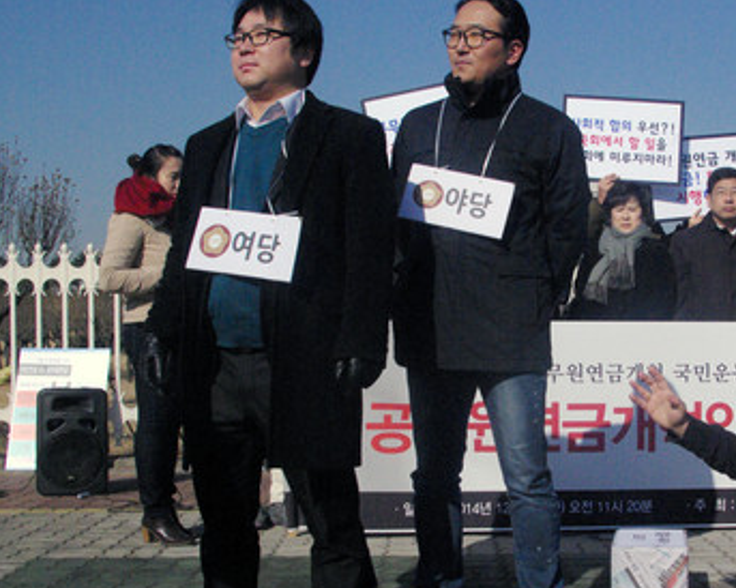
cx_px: 521
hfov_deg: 35.6
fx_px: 1128
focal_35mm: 52
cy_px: 343
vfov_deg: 29.2
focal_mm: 21
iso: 1600
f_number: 11
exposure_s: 1/4000
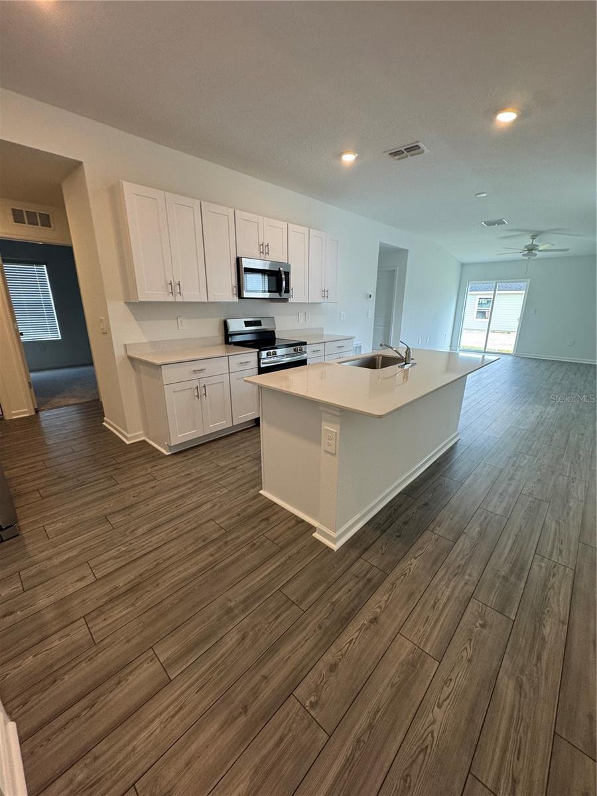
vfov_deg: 102.1
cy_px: 398
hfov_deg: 85.7
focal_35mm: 14
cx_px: 298
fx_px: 322
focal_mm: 2.22
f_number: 2.2
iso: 160
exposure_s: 1/120
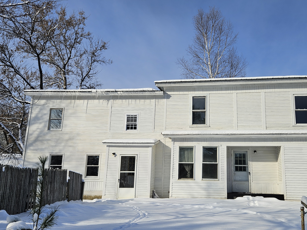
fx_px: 293
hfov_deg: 55.0
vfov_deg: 42.8
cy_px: 131
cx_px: 183
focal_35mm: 33
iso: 25
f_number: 1.8
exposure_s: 1/2835
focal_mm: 5.4
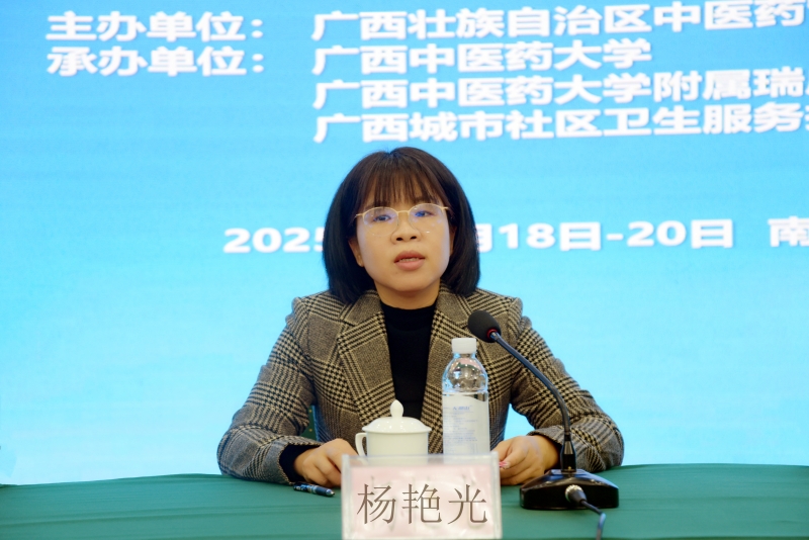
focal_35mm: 80
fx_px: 1798
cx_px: 404
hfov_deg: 25.4
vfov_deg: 17.1
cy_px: 270
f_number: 4.5
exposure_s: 1/125
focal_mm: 80
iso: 640
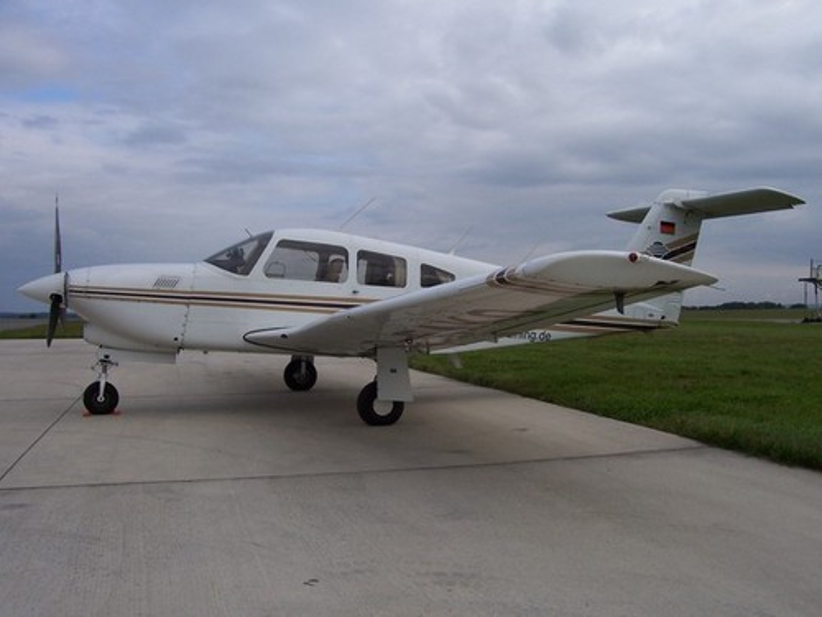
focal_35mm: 34
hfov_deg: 54.0
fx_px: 807
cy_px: 308
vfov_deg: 41.8
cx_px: 411
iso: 80
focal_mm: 5.6
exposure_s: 1/500
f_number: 5.6
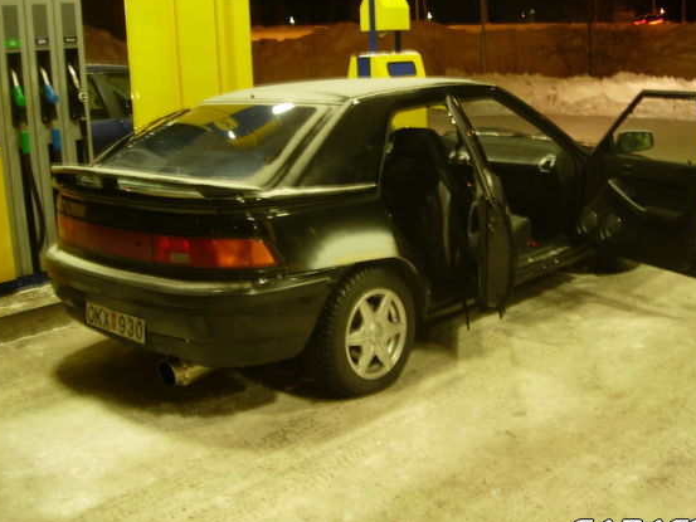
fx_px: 885
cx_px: 385
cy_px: 236
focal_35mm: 44
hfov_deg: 42.9
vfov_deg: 32.9
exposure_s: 1/4.4
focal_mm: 7.8
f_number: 2.8
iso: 79
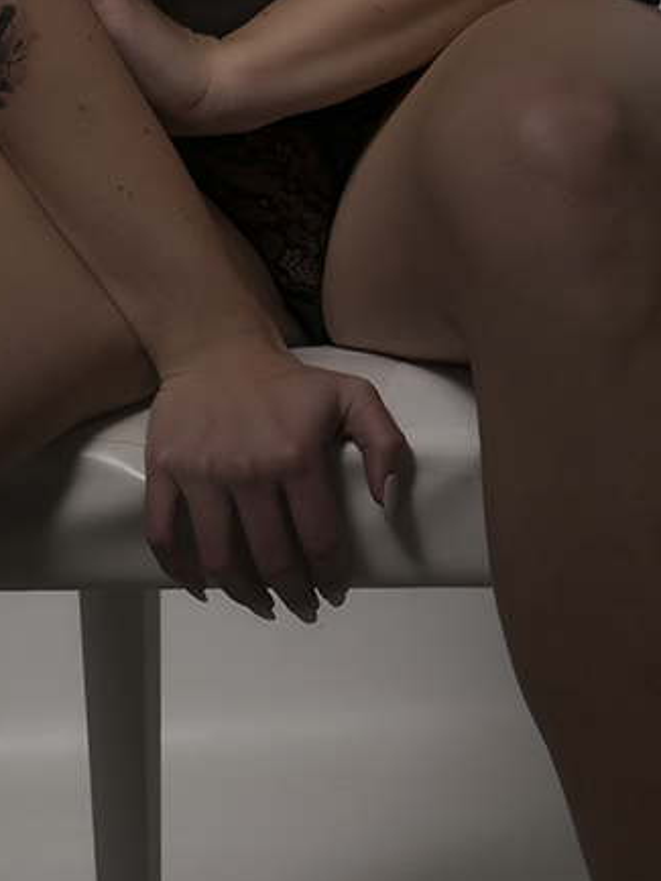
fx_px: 5420
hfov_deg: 7.0
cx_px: 379
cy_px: 175
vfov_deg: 9.3
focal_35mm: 213
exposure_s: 1/100
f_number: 14
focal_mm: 40
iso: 100
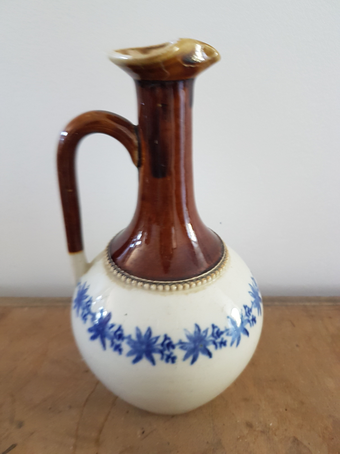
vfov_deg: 67.3
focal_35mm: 26
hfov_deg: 53.1
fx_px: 340
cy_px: 227
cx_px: 170
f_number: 1.7
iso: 200
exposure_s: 1/11
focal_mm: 4.2
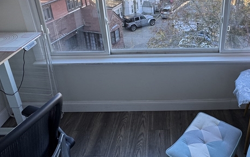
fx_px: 225
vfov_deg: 37.3
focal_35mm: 33
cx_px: 168
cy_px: 36
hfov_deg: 56.8
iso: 160
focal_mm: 2.22
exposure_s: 1/99
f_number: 2.2
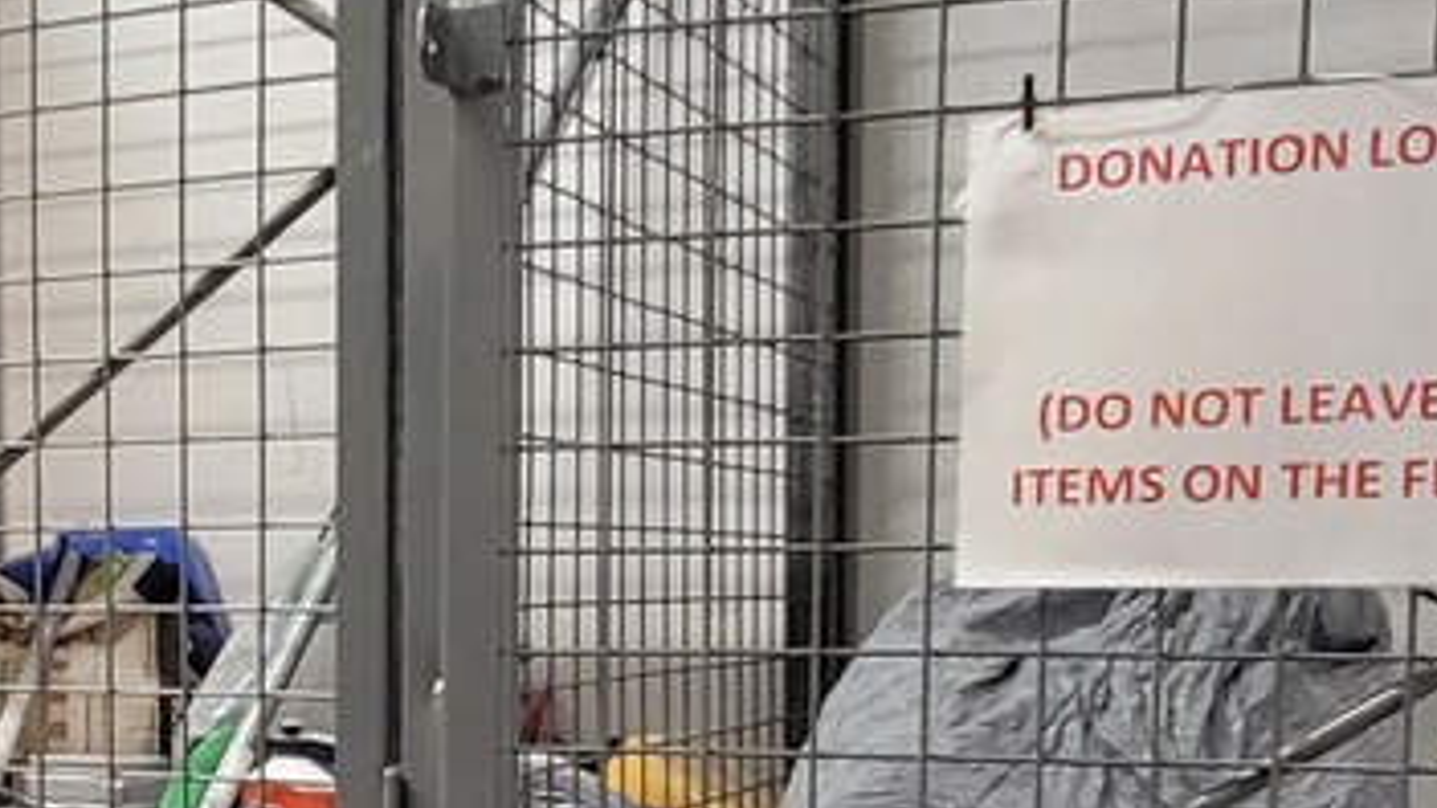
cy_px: 808
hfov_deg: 33.2
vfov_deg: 20.1
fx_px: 2210
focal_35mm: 58
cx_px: 24
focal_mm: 2.2
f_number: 2.2
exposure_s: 1/30
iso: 640
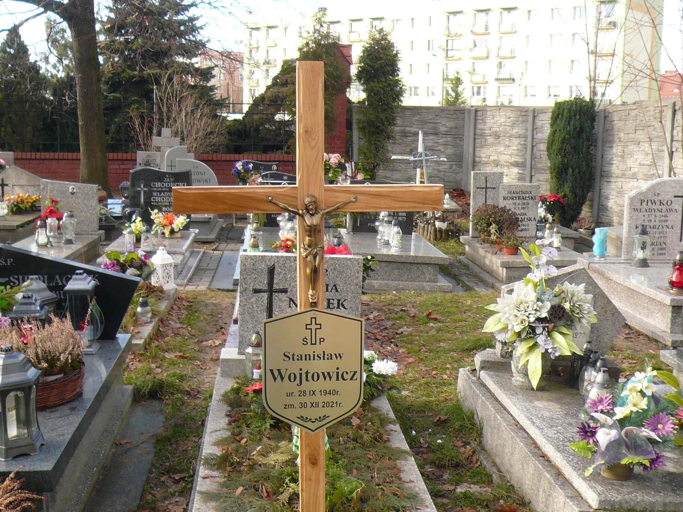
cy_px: 256
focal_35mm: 44
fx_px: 868
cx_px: 342
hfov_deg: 42.9
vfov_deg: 32.9
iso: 100
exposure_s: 1/200
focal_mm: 4.7
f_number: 2.8
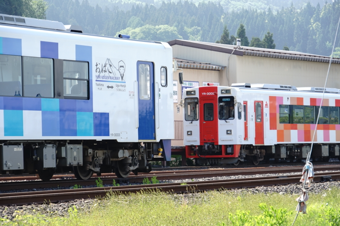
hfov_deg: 12.8
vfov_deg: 8.6
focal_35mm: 160
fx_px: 1511
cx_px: 170
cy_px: 113
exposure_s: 1/200
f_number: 6.7
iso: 100
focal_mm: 107
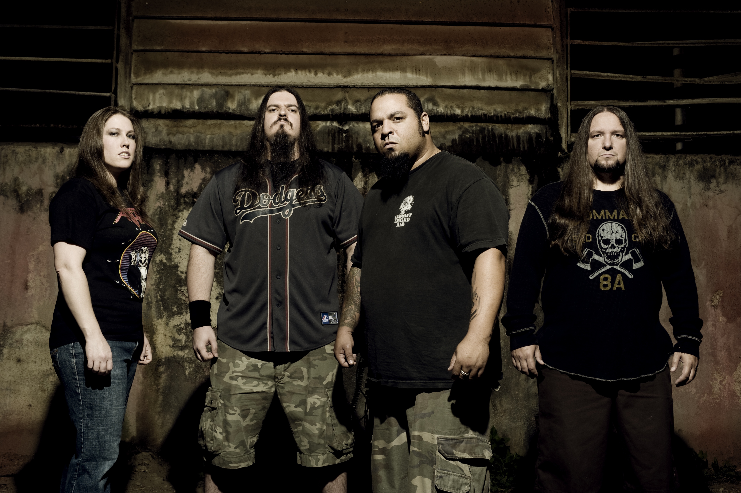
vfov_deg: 30.5
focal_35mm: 44
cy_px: 246
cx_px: 370
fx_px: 905
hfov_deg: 44.5
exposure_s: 1/200
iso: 400
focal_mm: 44
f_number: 11
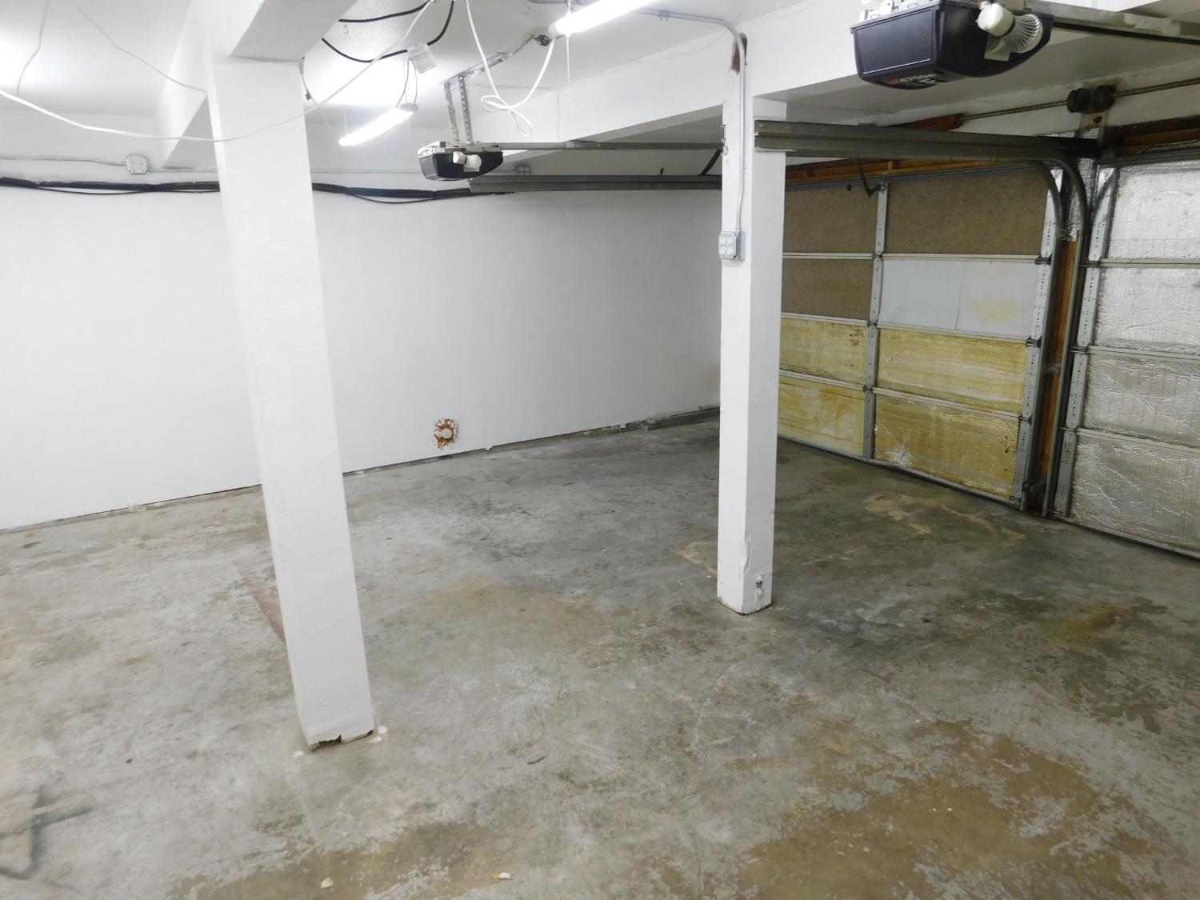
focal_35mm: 23
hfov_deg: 73.9
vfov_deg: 58.9
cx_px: 600
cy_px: 450
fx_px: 797
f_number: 3
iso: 160
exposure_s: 1/30
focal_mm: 4
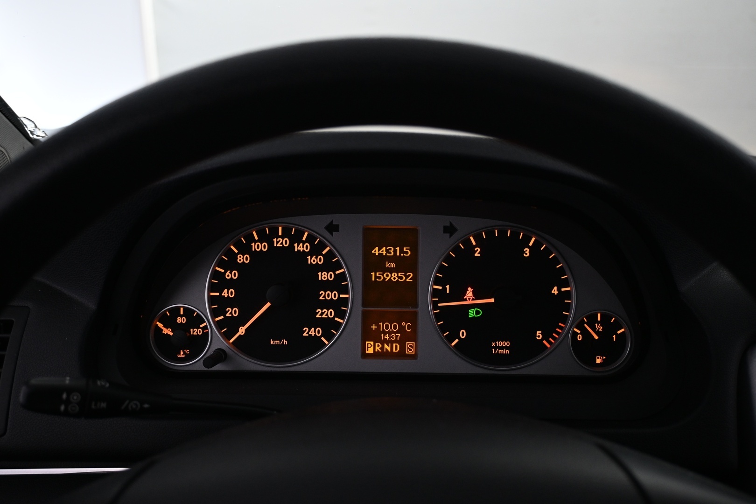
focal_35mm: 32
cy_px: 252
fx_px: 677
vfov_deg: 40.8
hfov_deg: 58.3
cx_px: 378
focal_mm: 21.5
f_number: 4
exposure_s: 1/50
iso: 800
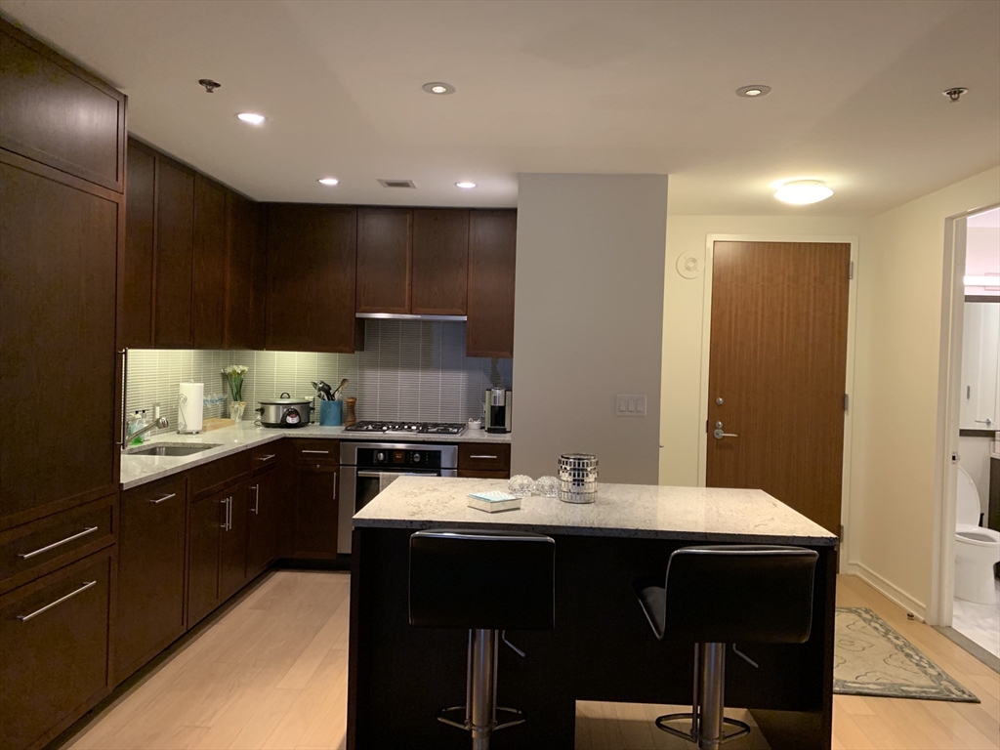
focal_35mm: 26
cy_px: 375
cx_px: 500
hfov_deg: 67.3
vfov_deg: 53.1
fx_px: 751
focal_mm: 4.25
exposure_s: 1/60
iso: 400
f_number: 1.8
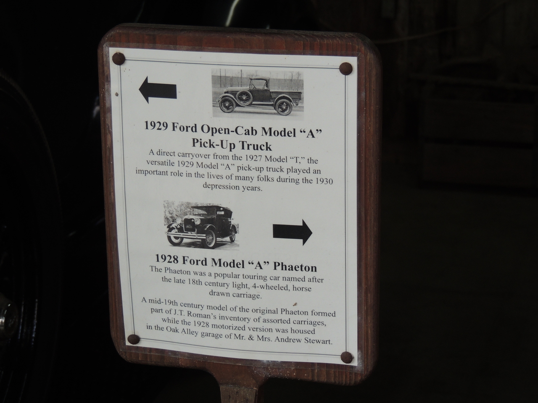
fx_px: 1554
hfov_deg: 19.6
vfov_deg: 14.8
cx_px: 269
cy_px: 202
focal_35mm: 100
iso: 250
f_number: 4.1
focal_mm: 17.8
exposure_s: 1/100
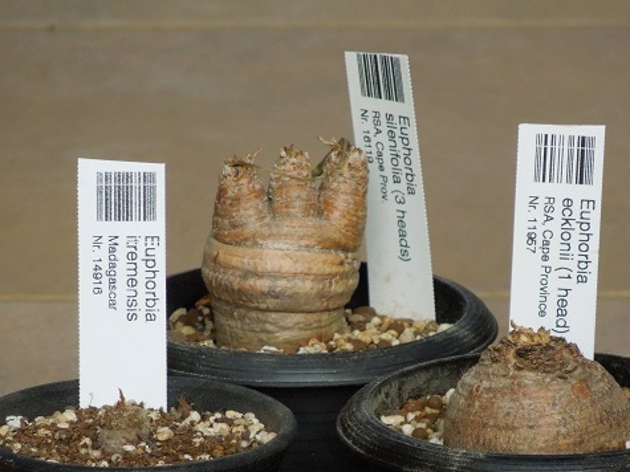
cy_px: 343
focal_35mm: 510
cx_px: 358
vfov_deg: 2.9
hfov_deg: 3.9
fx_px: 9279
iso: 720
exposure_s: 1/250
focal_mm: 63
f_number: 5.9
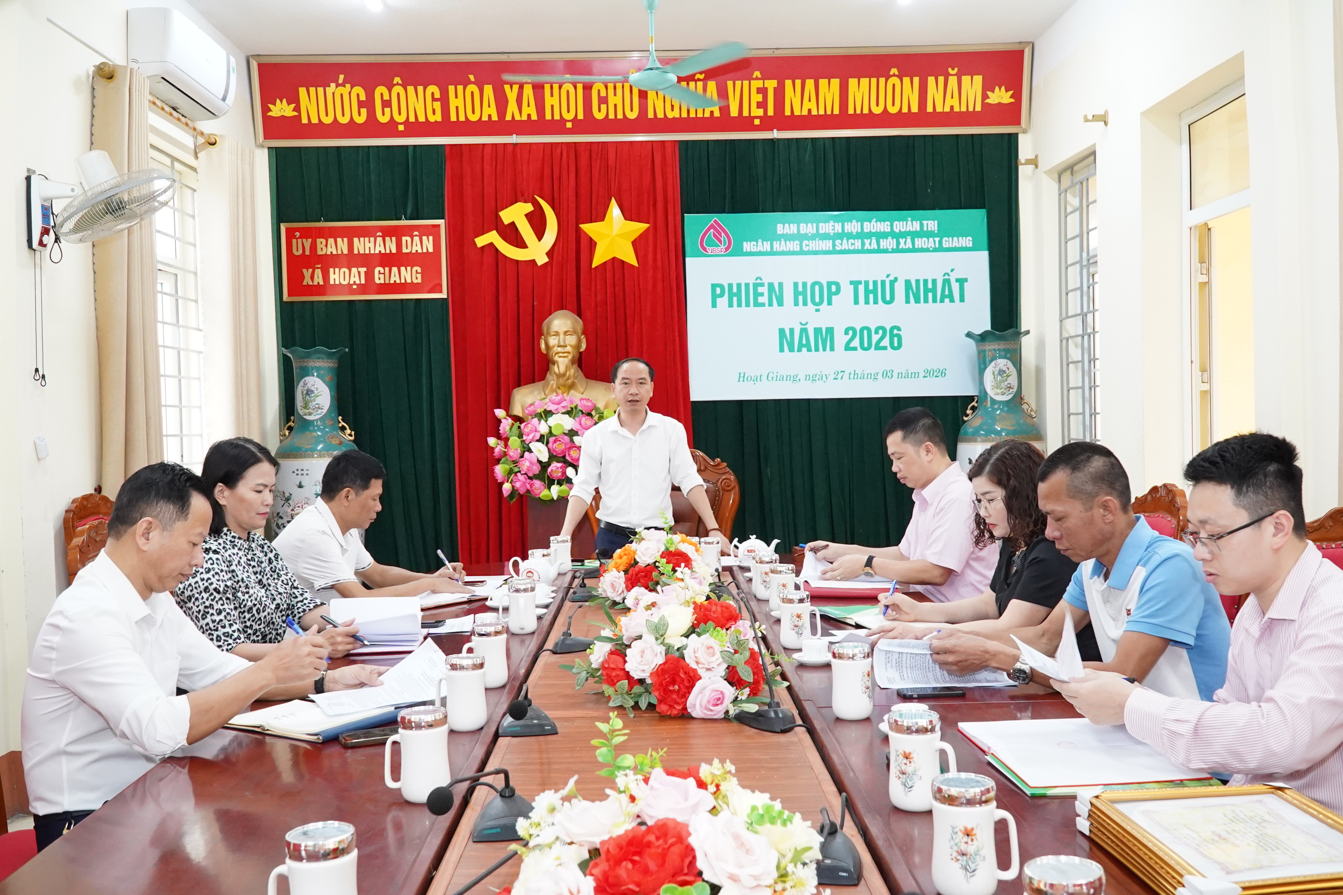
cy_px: 448
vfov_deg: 42.3
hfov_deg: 60.3
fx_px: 1156
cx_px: 672
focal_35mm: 31
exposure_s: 1/100
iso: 4000
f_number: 6.3
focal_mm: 21
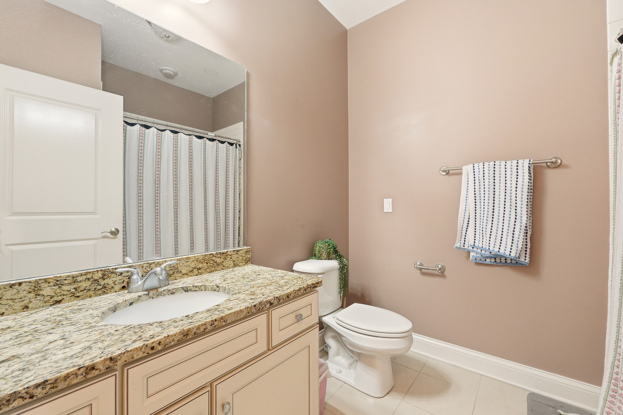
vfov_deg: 77.3
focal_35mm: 15
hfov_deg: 100.4
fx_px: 259
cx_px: 312
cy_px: 208
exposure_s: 1/50
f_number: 9
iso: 400
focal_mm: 10
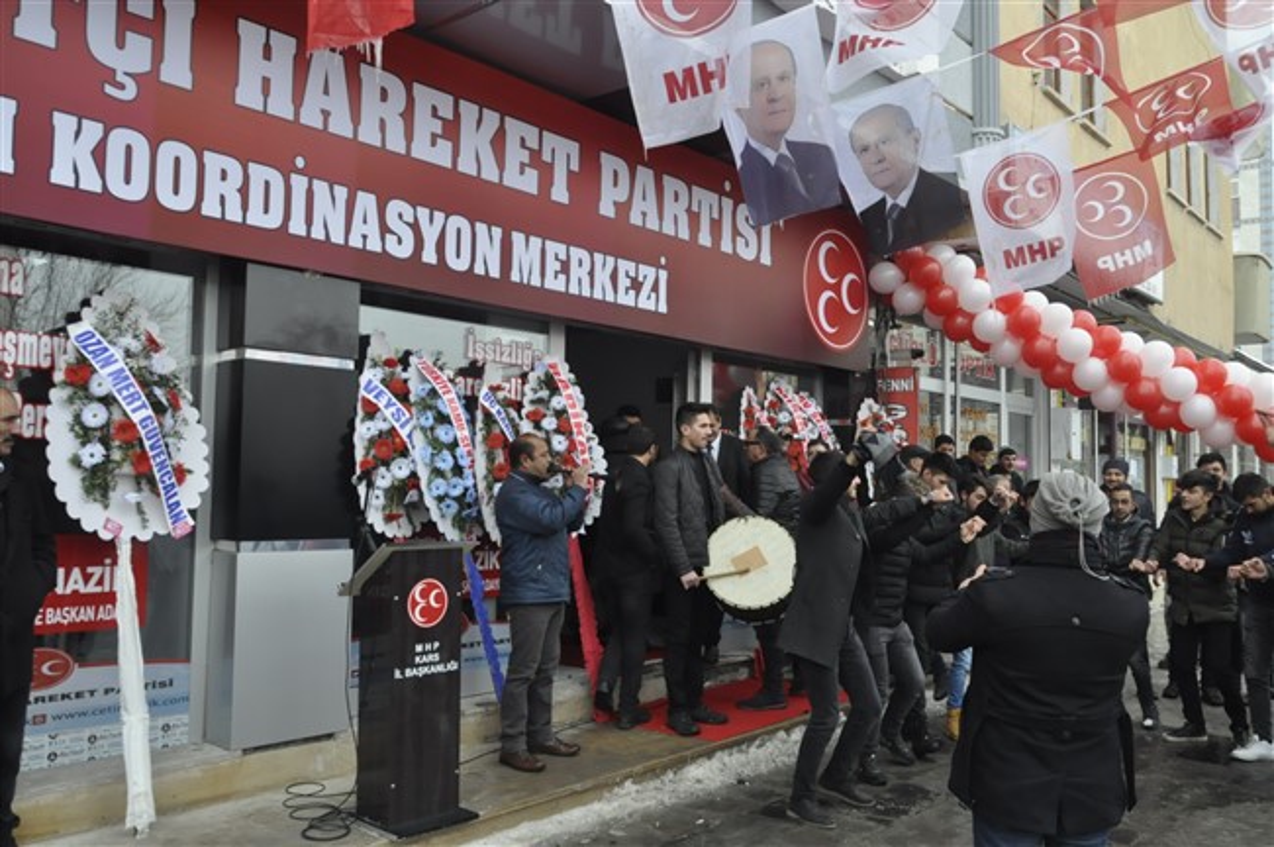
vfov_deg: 47.8
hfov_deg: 67.4
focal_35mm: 27
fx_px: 955
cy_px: 424
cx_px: 637
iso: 1000
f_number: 10
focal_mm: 18
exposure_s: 1/400
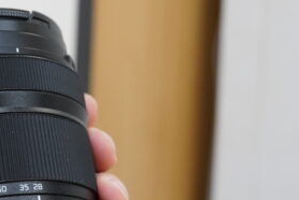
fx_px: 956
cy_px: 177
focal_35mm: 115
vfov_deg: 11.9
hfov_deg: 17.4
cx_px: 16
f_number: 8
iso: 4000
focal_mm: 50
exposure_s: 1/50
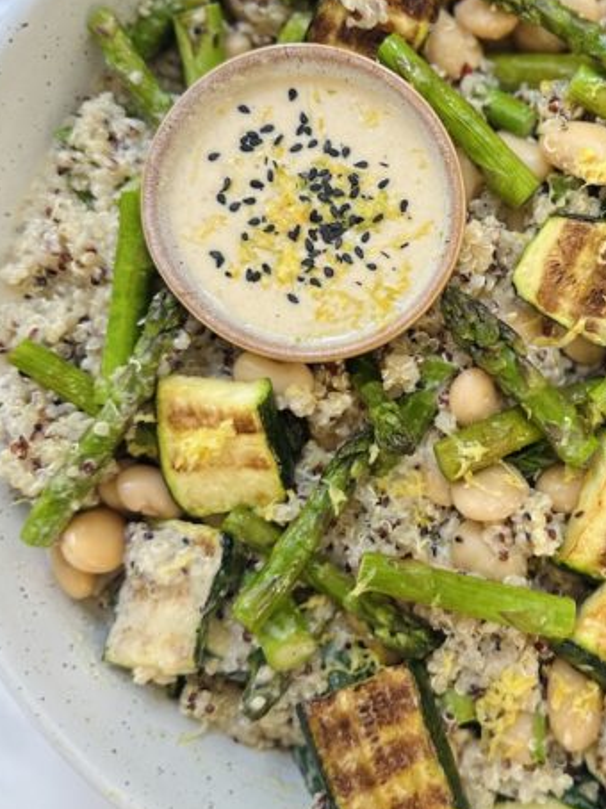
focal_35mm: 43
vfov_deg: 43.7
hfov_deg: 32.7
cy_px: 331
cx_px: 474
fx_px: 1005
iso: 160
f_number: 1.78
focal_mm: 6.86
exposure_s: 1/121
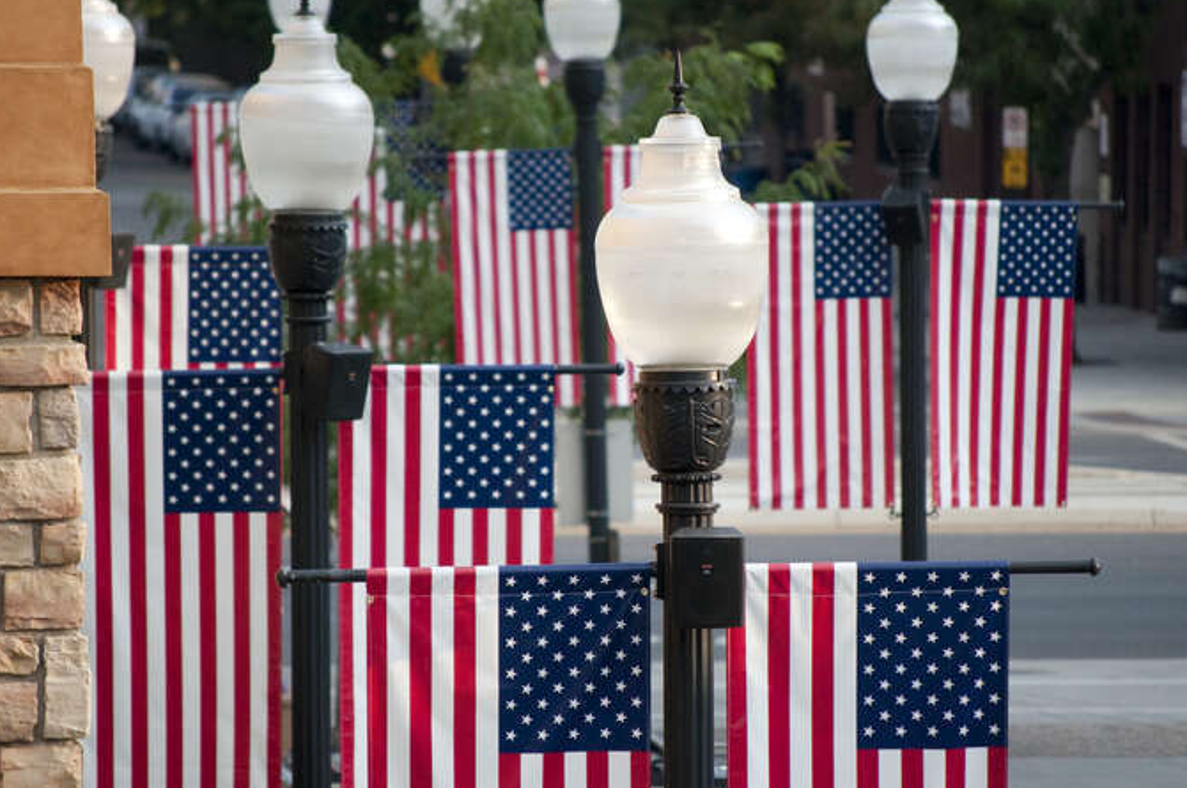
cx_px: 615
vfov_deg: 3.8
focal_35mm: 358
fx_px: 11790
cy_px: 433
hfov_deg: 5.8
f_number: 5.6
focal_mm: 200
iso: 320
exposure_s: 1/500
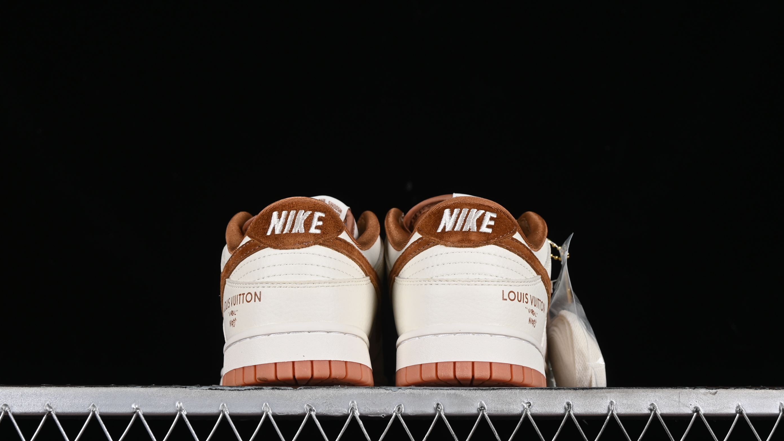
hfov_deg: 26.9
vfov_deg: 15.3
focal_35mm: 79
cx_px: 393
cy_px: 222
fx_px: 1642
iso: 160
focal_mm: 50
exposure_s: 1/80
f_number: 8
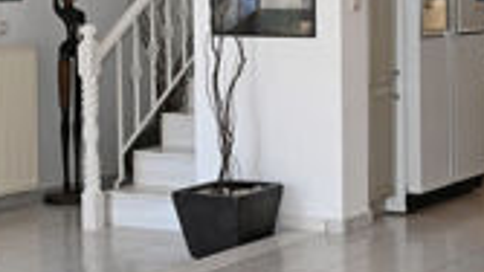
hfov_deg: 19.6
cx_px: 471
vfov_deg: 11.4
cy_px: 69
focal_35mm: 106
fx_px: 1361
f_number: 7.1
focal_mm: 24
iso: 500
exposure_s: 1/100
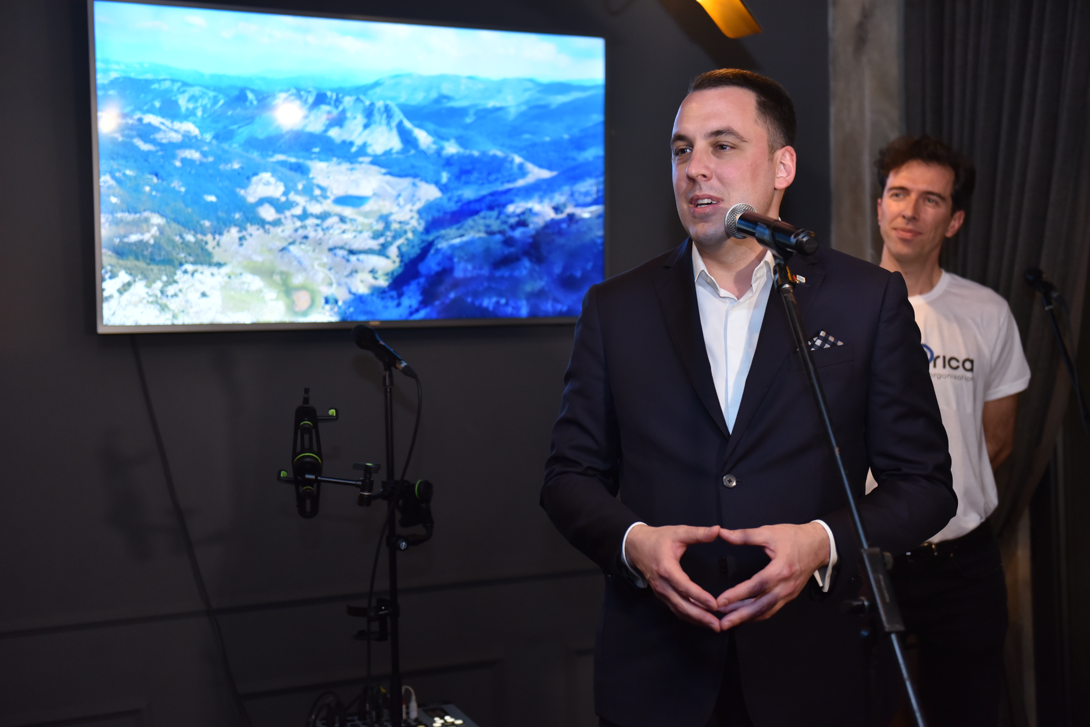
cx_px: 545
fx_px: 1514
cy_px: 364
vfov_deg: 27.0
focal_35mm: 50
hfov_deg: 39.6
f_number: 3.2
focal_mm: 50
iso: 1600
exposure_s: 1/100
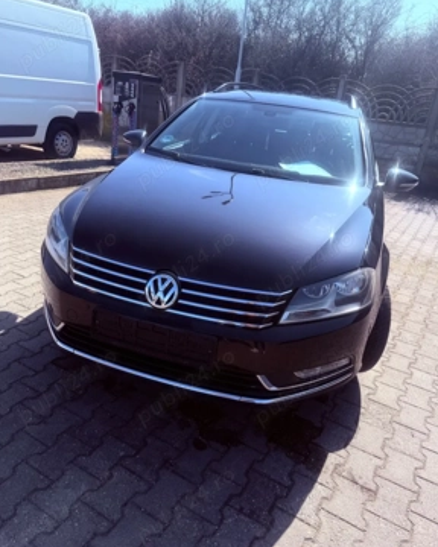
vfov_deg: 66.0
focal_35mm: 26
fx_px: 421
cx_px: 216
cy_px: 287
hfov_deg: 54.9
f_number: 1.78
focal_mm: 6.76
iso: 100
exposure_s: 1/2232
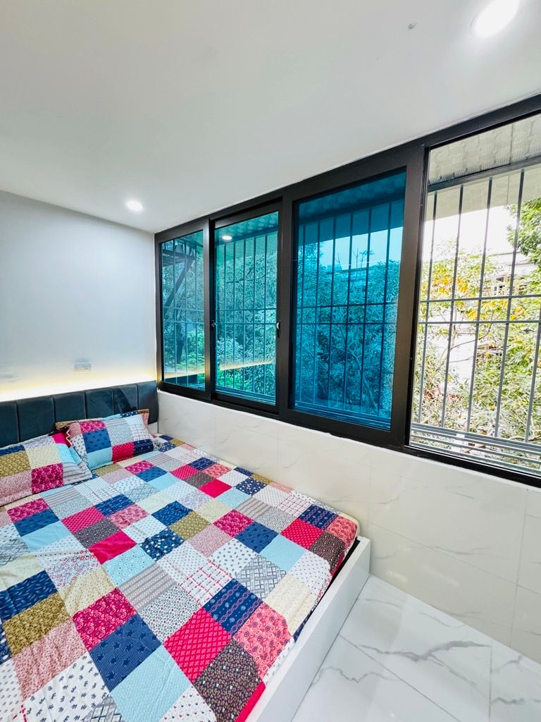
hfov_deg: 85.7
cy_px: 361
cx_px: 270
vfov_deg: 102.1
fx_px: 292
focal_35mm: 14
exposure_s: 1/58
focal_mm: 2.22
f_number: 2.2
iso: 500
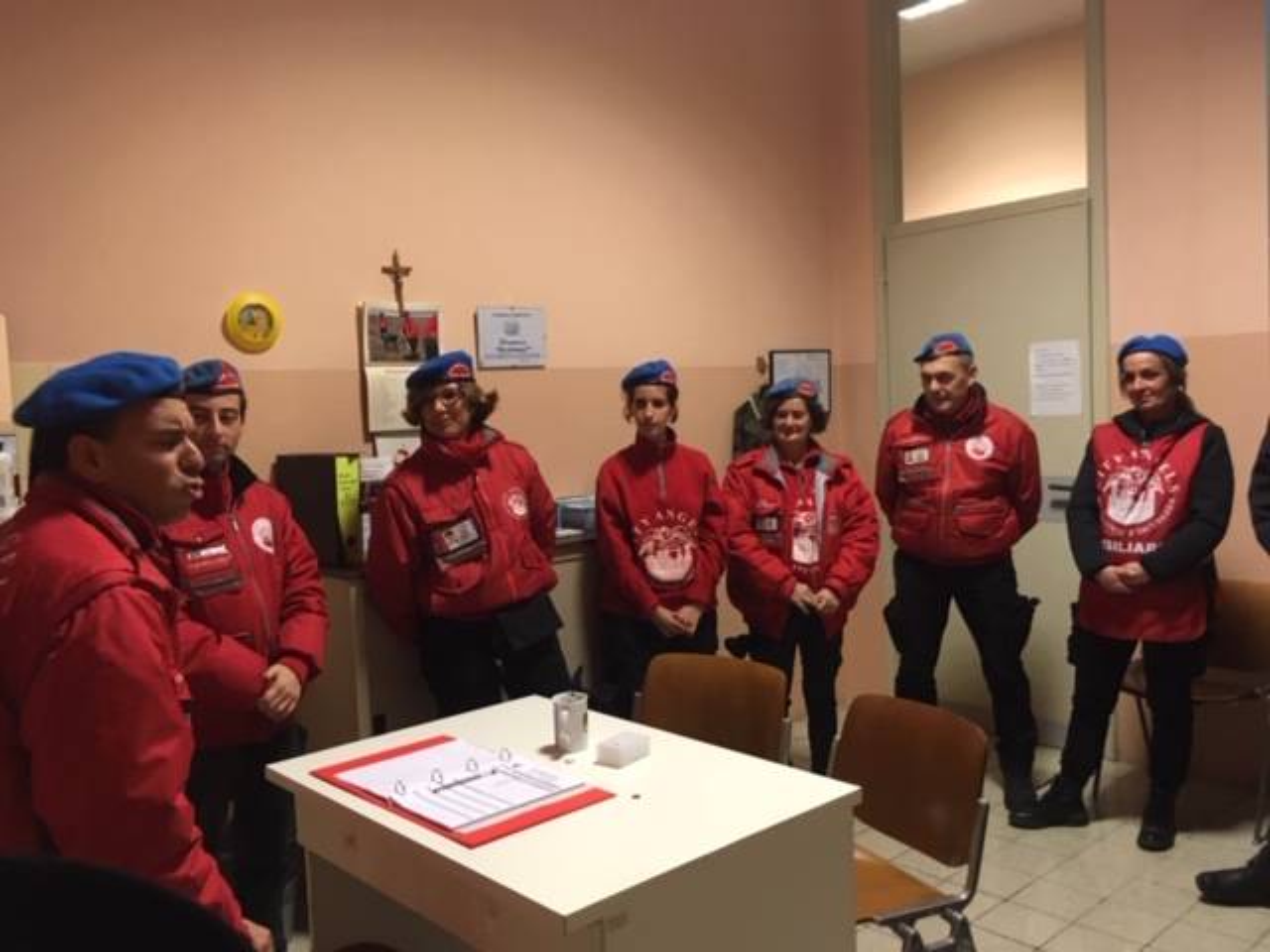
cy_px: 476
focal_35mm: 29
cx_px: 635
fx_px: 1064
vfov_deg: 48.2
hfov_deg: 61.7
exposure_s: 1/20
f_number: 2.2
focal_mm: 4.15
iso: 200
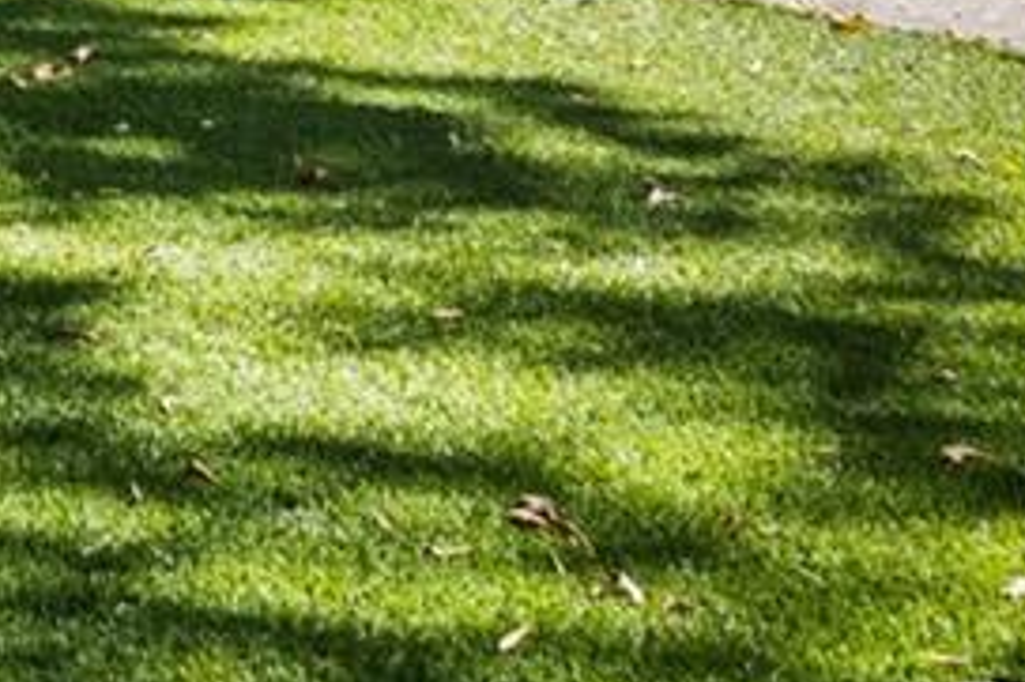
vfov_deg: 12.2
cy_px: -763
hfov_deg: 15.6
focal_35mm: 97
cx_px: -1149
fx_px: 2758
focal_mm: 16.5
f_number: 8
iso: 640
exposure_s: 1/200
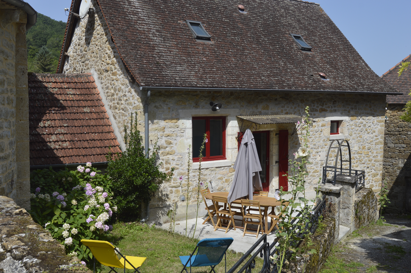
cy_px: 136
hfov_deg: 53.2
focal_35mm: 36
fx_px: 411
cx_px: 206
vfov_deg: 36.8
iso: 100
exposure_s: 1/250
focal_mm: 24
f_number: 8
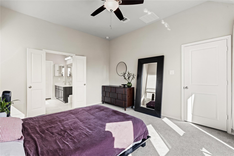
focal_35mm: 16
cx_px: 117
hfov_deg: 96.7
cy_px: 78
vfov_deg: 73.7
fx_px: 104
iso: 200
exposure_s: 1/4
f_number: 9
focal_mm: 16
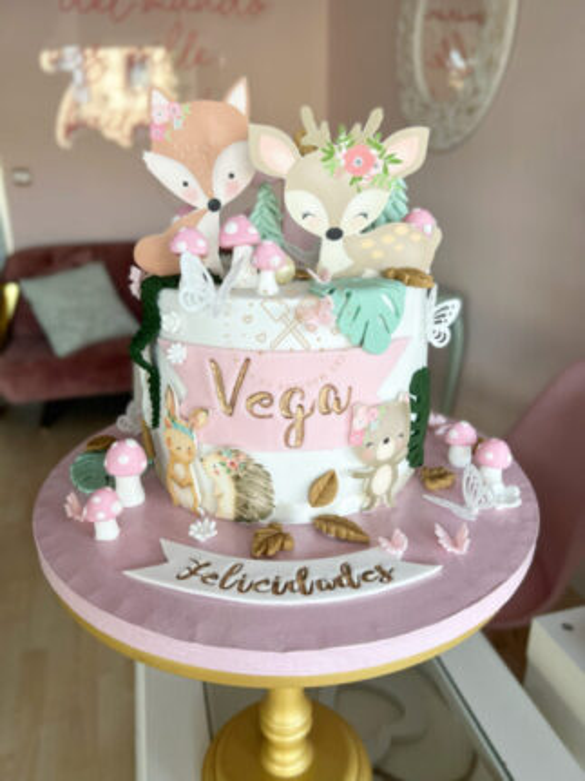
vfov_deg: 67.3
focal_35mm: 26
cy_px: 390
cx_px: 292
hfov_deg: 53.0
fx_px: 586
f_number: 1.5
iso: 80
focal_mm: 5.7
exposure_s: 1/121
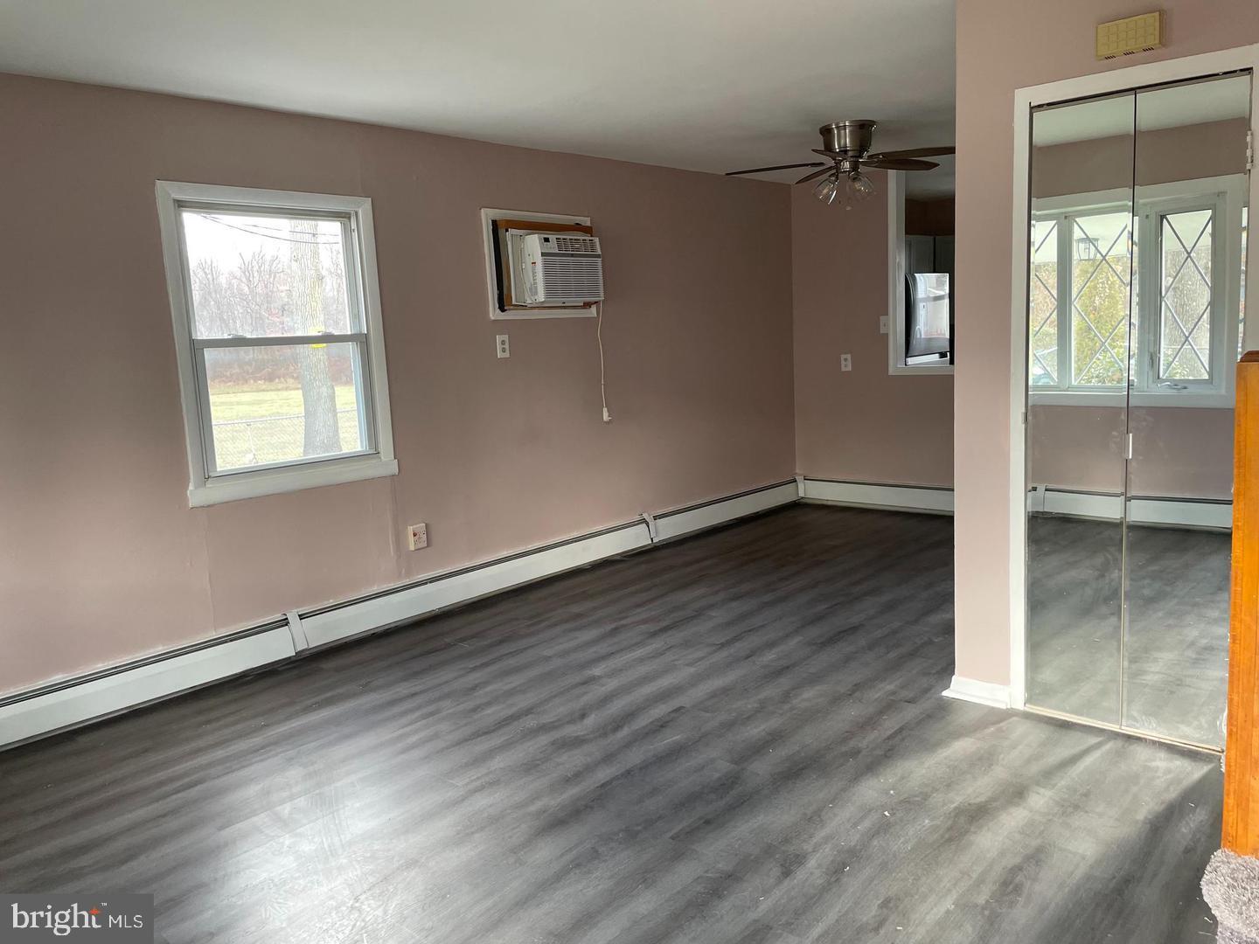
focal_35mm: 26
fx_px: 946
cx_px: 630
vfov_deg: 53.1
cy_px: 472
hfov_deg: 67.3
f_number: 1.6
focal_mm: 4.2
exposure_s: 1/82
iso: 125
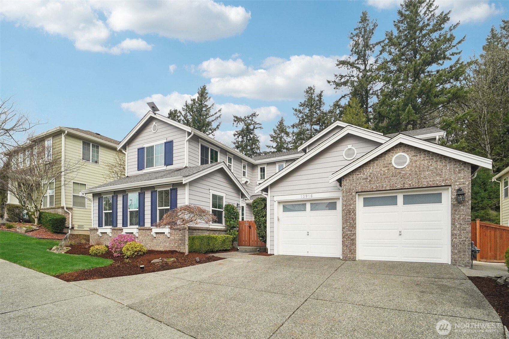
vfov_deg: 73.7
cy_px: 170
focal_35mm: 16
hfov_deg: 96.7
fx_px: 226
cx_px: 254
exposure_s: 1/2000
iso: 1600
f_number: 8
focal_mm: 16
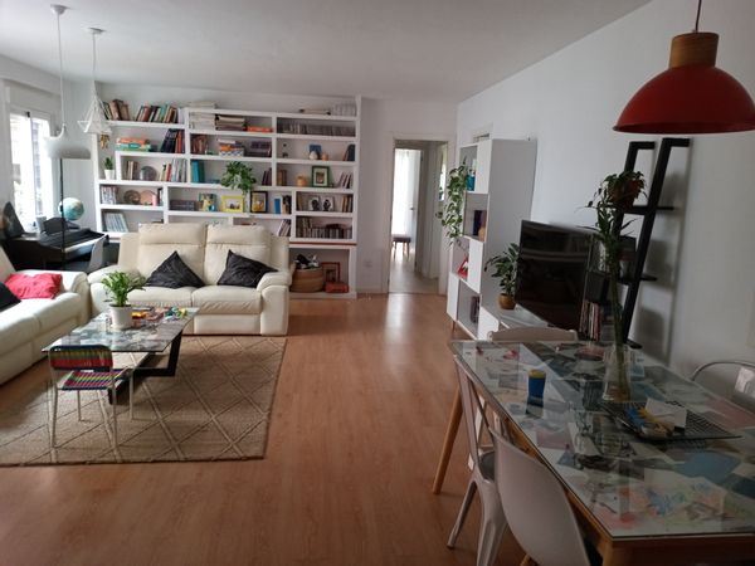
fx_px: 567
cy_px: 283
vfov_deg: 53.1
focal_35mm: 26
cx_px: 378
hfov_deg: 67.3
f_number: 1.8
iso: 784
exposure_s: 1/20
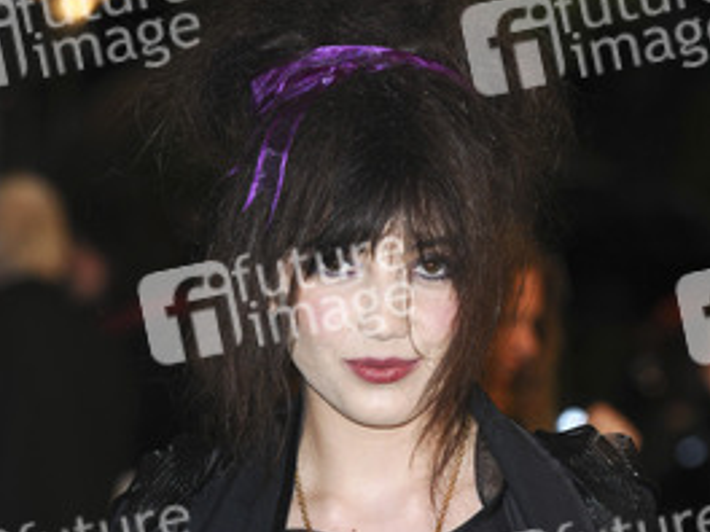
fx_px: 5825
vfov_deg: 5.2
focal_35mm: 284
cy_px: 435
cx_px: 356
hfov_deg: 7.0
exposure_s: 1/160
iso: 400
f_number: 5
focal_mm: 130
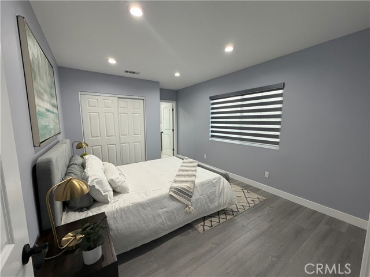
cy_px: 138
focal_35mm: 14
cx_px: 185
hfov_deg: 102.1
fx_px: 150
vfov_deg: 85.7
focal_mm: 2.22
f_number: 2.2
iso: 160
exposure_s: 1/120
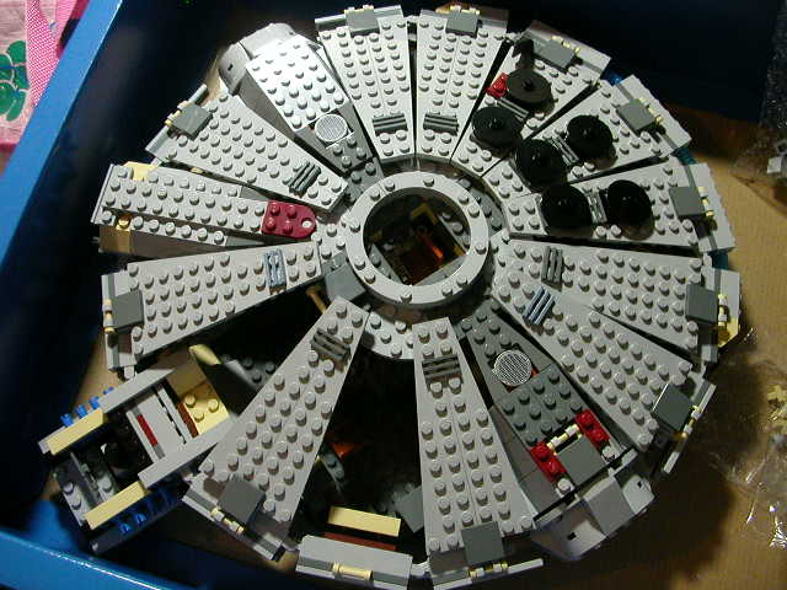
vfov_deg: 38.7
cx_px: 394
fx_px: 841
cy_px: 295
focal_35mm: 37
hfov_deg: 50.1
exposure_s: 1/24.9
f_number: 2.7
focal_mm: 5.6
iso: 400
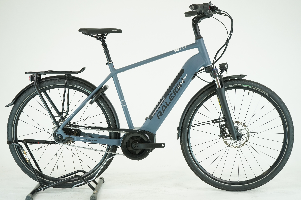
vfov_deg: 24.6
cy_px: 100
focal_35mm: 55
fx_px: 460
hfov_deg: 36.2
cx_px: 150
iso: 1600
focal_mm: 55
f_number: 5.6
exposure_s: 1/200
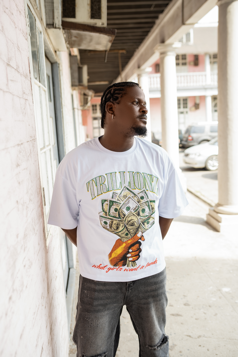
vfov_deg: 54.4
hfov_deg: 37.9
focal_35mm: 35
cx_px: 119
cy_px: 178
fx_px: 347
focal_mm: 35
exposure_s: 1/320
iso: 200
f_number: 2.8
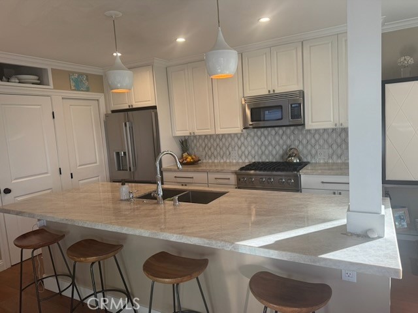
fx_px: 290
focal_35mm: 24
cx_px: 209
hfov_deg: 71.6
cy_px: 156
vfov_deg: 56.8
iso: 100
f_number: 1.78
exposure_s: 1/120
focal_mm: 6.76
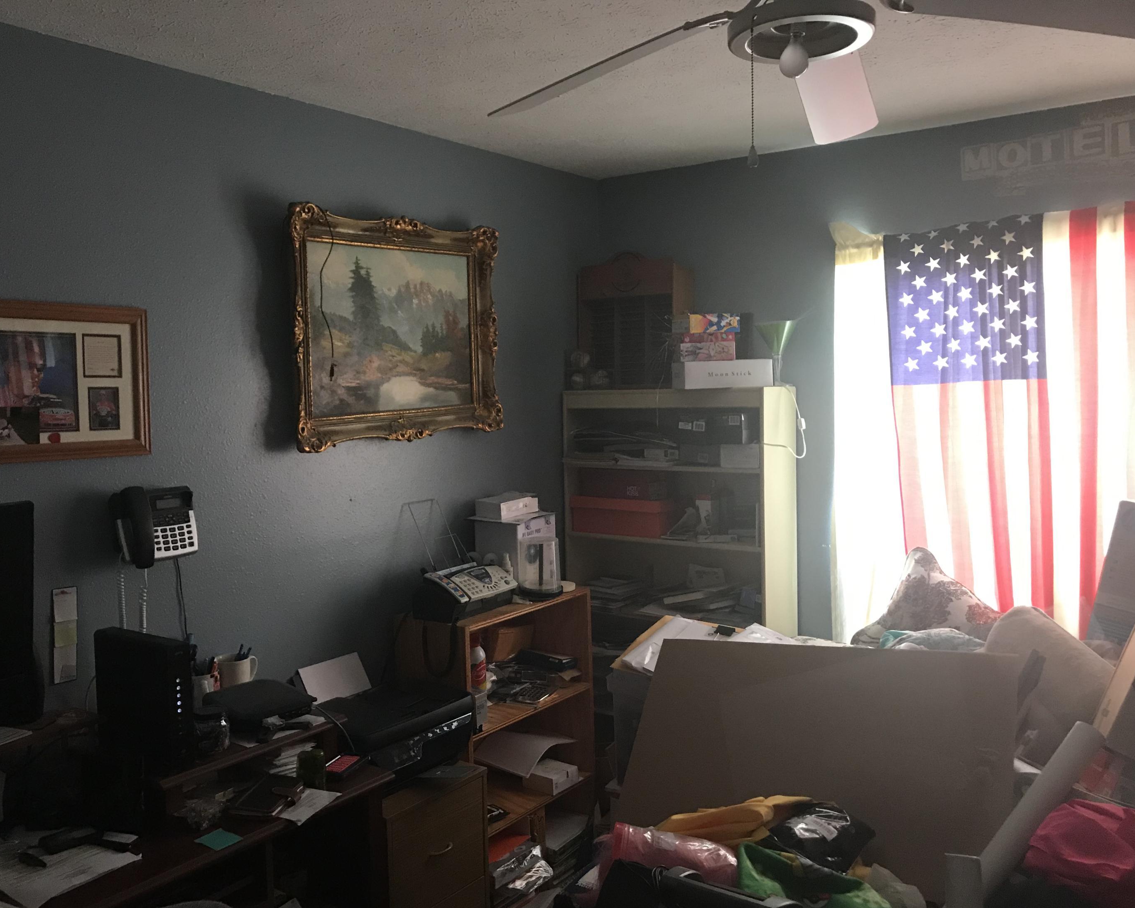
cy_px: 467
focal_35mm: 30
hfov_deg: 58.8
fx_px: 1008
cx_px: 579
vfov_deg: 48.5
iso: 64
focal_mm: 3.99
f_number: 1.8
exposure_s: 1/15
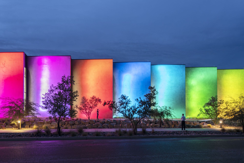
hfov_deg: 73.7
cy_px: 82
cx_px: 122
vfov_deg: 53.1
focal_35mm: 24
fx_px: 163
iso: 100
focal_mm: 24
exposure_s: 2.5
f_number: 7.1
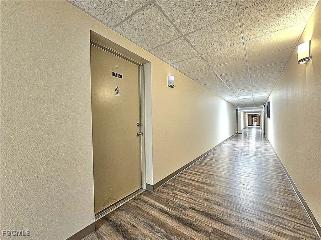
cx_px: 160
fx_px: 121
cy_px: 120
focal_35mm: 13
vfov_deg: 89.9
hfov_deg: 106.2
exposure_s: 1/30
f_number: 2.2
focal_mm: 2.2
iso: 400
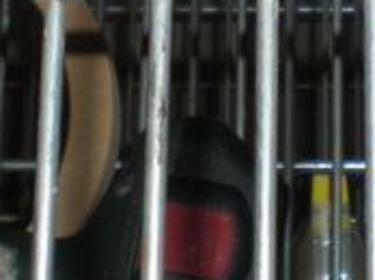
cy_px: -110
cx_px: 308
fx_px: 1515
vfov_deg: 10.3
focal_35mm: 140
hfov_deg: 14.0
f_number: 3.1
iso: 64
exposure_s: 1/60
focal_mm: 6.3
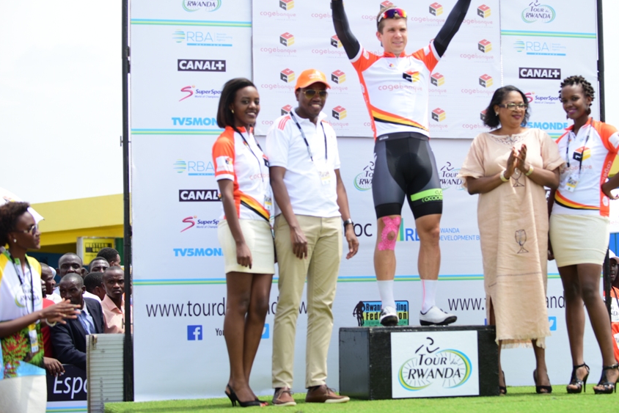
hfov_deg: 22.4
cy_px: 165
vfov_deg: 15.0
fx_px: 1565
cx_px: 354
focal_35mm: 91
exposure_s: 1/800
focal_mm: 75
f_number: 14
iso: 100
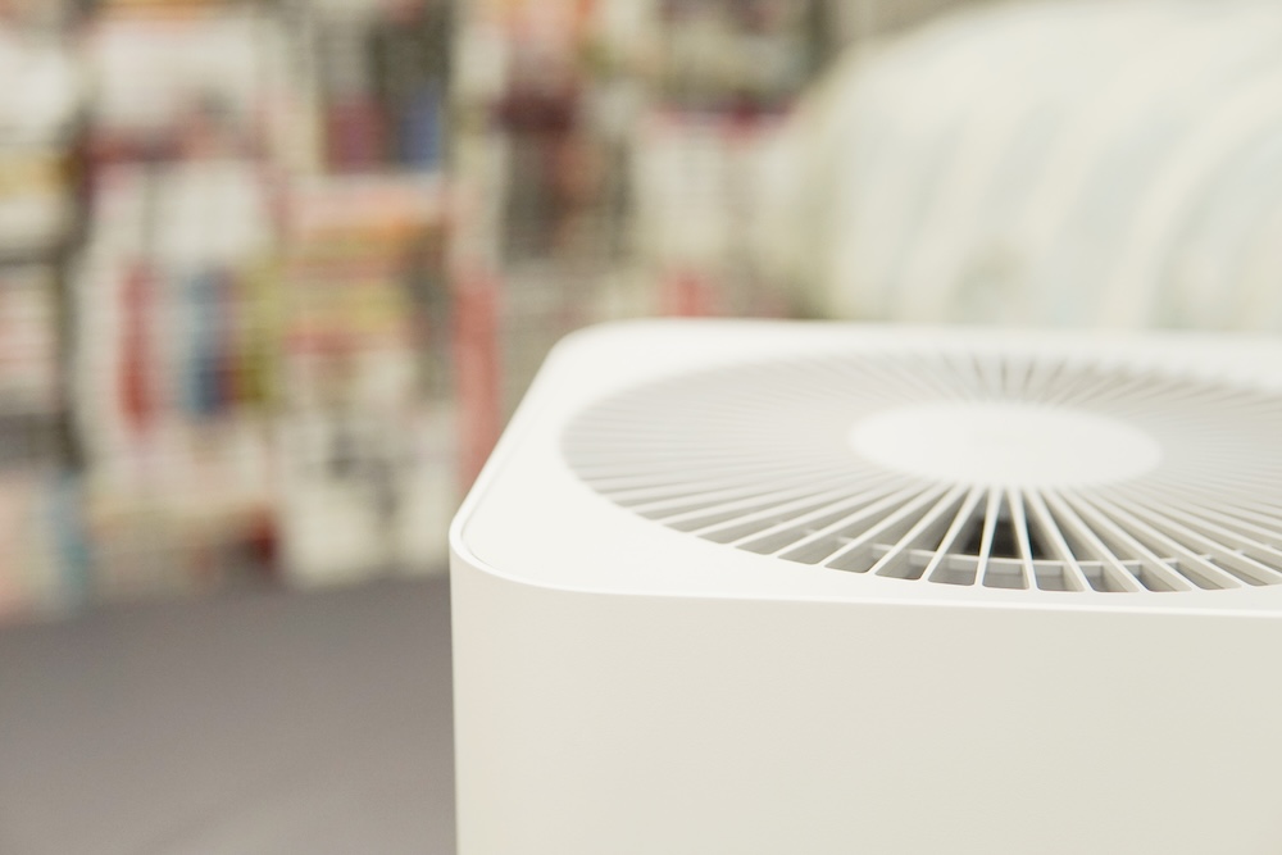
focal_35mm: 45
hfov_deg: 43.6
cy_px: 428
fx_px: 1603
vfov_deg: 29.9
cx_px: 641
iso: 640
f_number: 2.5
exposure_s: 1/100
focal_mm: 30
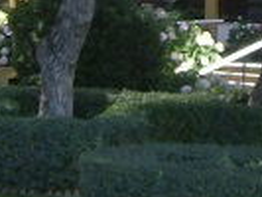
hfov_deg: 9.0
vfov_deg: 6.8
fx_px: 1636
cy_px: -136
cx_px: 333
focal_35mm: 216
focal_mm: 6
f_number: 4.7
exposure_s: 1/202
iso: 100
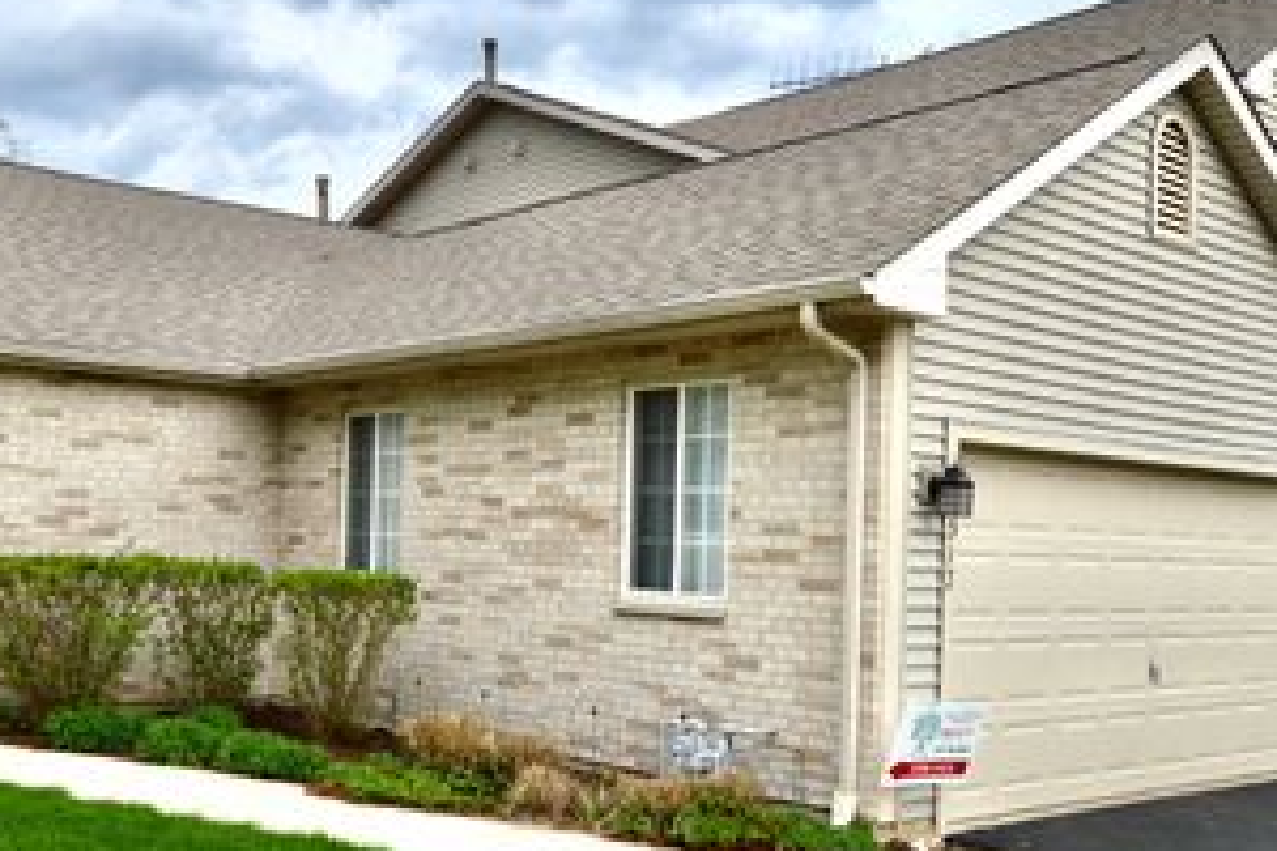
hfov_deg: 47.8
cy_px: 508
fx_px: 1419
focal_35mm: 40
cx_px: 438
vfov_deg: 33.3
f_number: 7.1
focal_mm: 16
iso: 100
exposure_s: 1/200
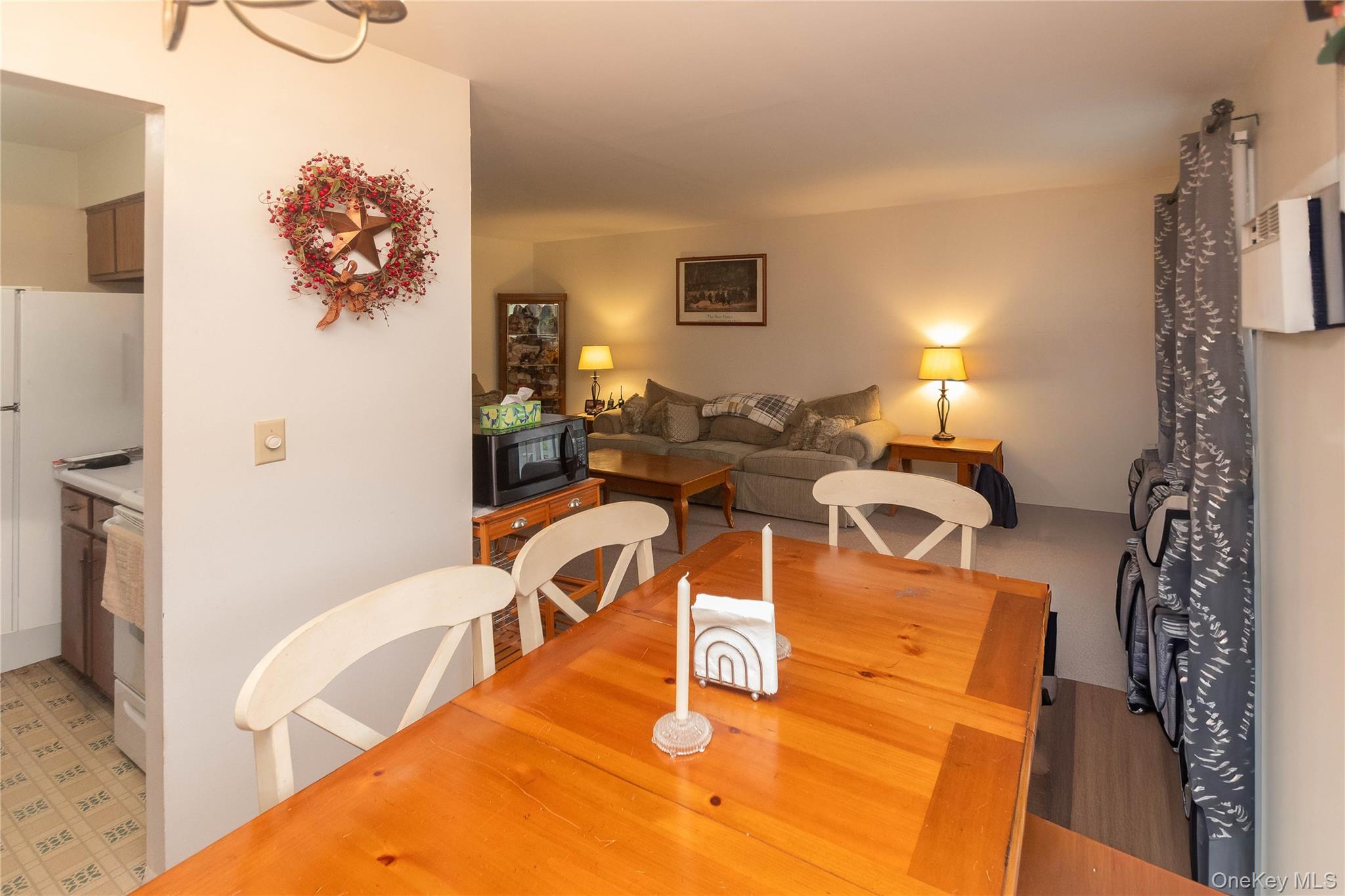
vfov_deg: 77.3
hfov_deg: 100.4
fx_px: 560
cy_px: 448
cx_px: 672
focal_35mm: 15
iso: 2000
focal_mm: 10
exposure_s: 1/60
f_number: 5.6
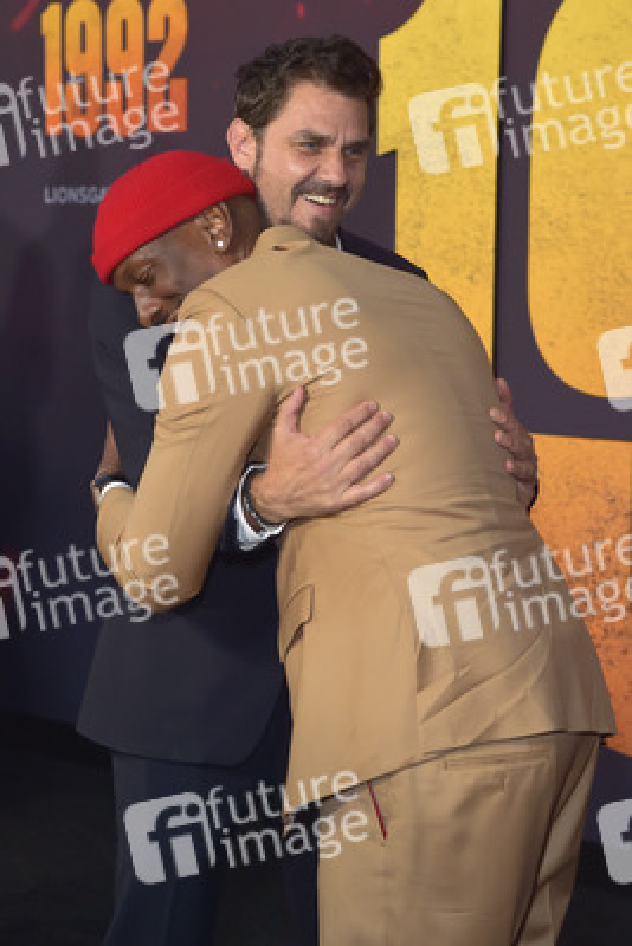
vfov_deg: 23.9
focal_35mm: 85
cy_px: 473
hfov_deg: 16.1
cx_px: 316
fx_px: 2236
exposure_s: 1/250
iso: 640
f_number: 6.3
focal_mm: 85
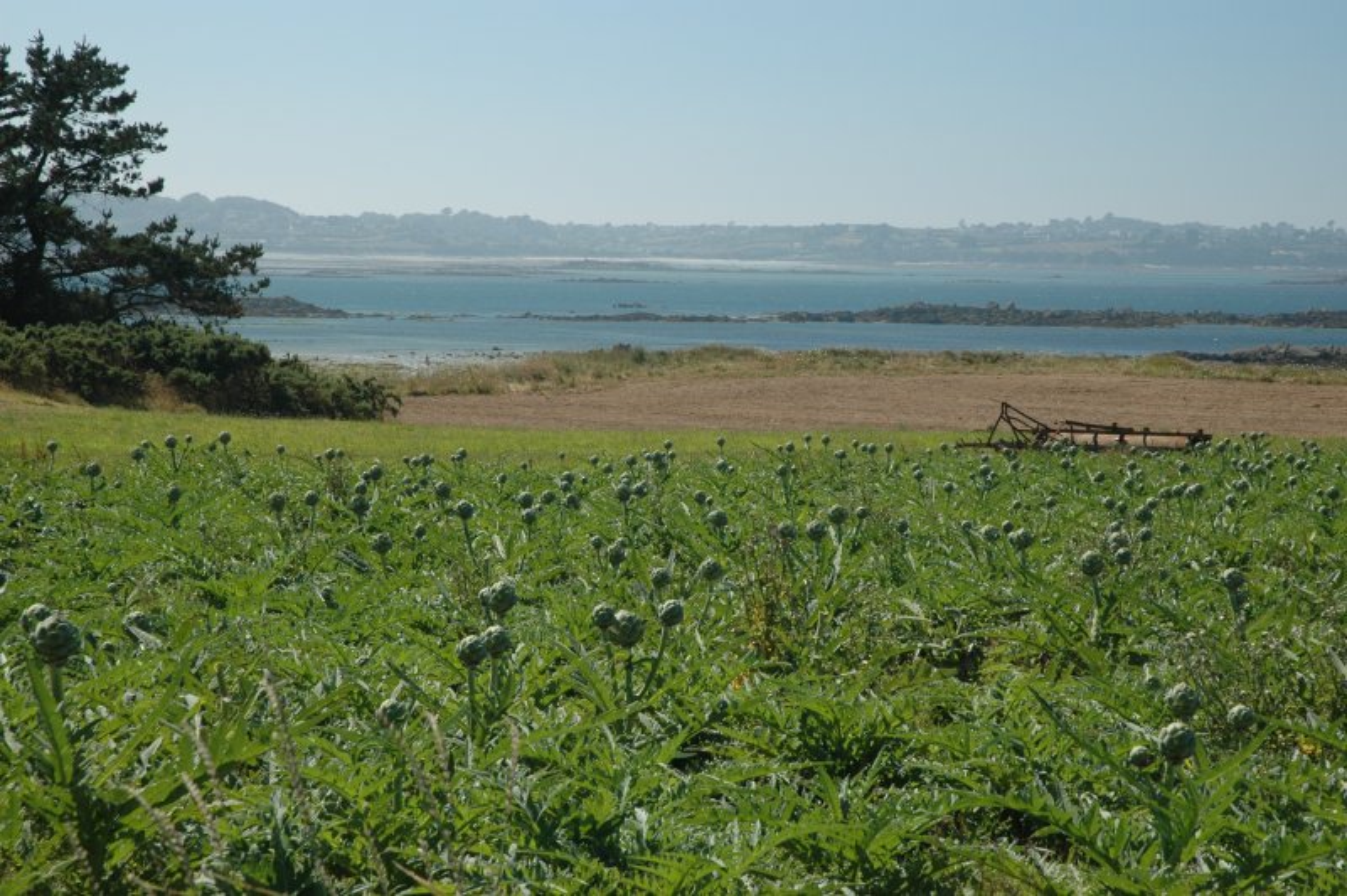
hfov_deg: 22.6
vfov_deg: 15.2
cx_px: 674
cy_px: 448
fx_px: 3365
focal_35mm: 90
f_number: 10
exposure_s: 1/80
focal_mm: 60
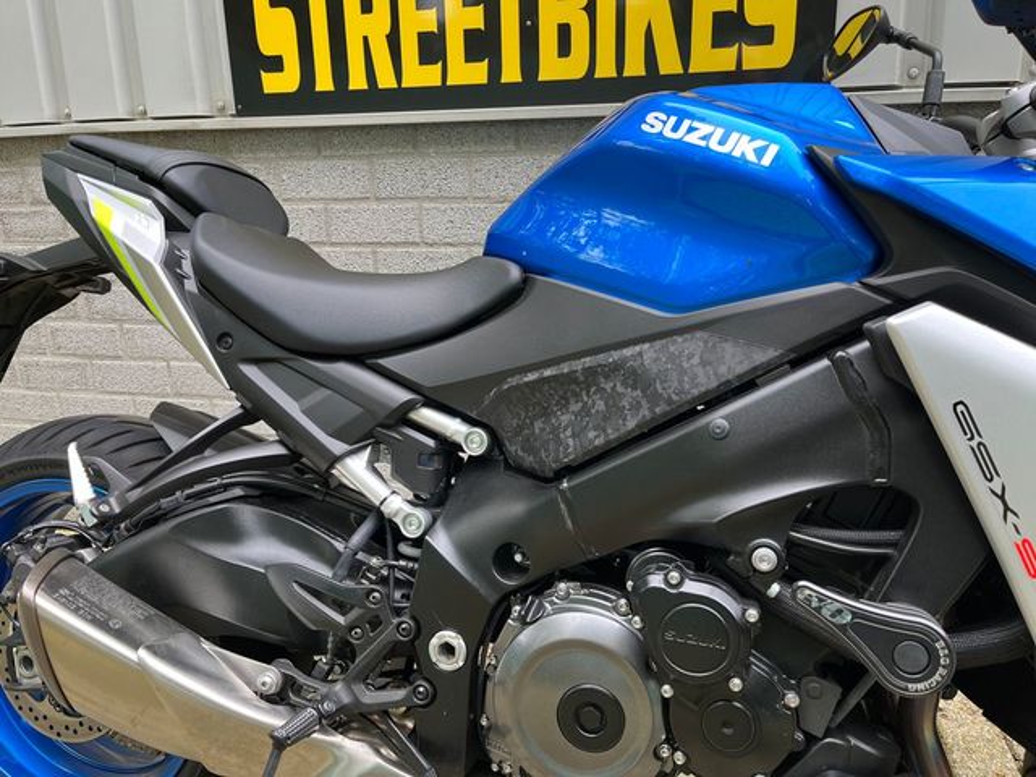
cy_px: 388
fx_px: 778
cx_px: 518
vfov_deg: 53.1
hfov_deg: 67.3
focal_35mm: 26
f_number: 1.6
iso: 32
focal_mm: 5.1
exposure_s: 1/135
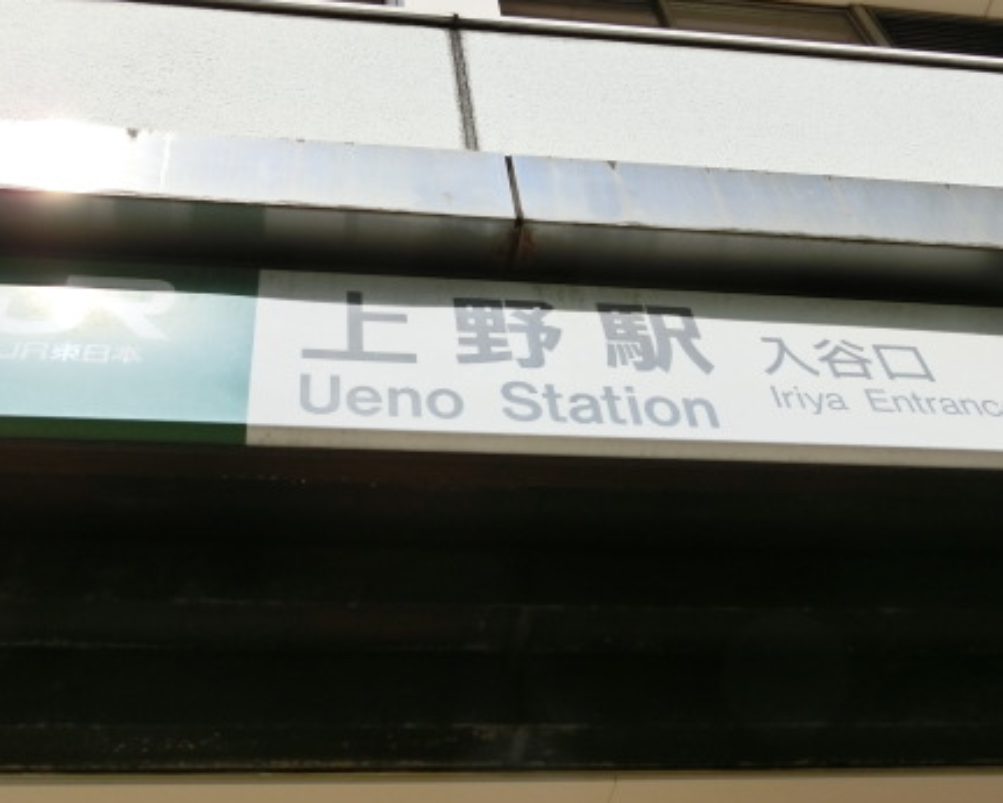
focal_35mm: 42
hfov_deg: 43.8
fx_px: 1247
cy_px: 270
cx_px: 472
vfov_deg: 35.4
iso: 80
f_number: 7.4
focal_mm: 5.2
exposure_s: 1/320
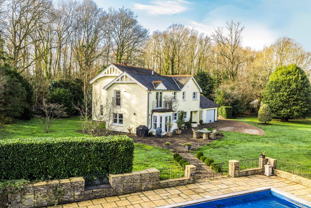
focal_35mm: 30
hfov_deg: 61.9
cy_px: 104
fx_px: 259
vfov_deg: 43.6
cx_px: 156
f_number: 8
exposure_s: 1/100
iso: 400
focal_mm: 20
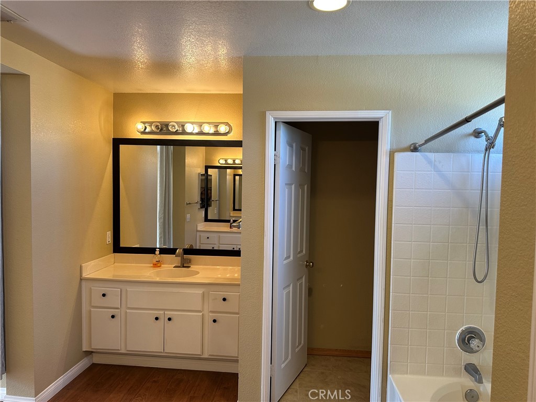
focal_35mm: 24
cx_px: 268
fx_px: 372
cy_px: 201
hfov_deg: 71.6
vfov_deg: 56.8
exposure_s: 1/120
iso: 200
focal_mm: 6.86
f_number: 1.78
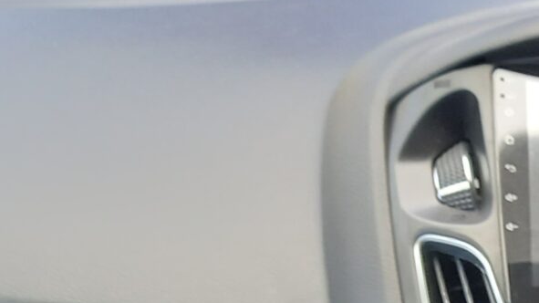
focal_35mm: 118
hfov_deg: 16.0
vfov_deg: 9.4
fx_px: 1686
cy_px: 679
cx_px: 905
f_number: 2
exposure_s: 1/60
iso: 200
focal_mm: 4.6
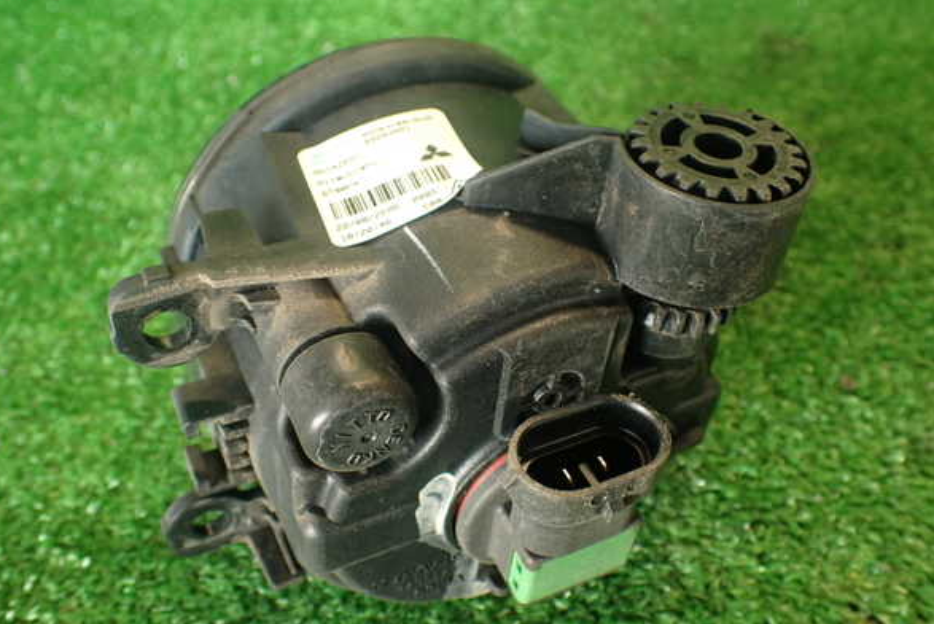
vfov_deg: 38.9
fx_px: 883
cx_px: 460
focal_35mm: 34
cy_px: 320
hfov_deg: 55.8
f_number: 2.4
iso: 200
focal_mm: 5.79
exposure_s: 1/30
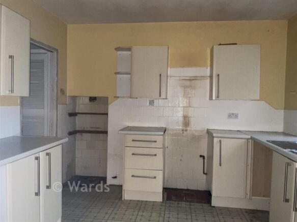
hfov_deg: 61.7
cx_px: 148
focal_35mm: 29
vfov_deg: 48.2
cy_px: 111
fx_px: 249
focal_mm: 3
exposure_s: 1/22
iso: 125
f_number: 1.8
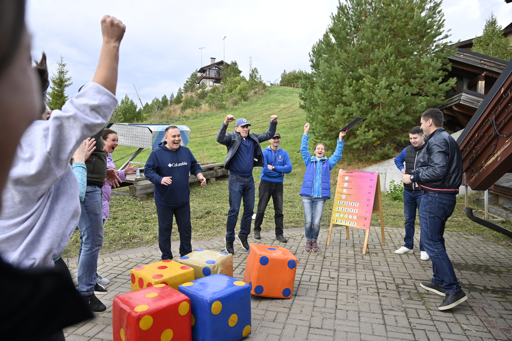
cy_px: 170
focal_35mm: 26
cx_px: 256
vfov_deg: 49.5
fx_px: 370
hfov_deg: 69.4
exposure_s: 1/1250
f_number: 4
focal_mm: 26
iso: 400
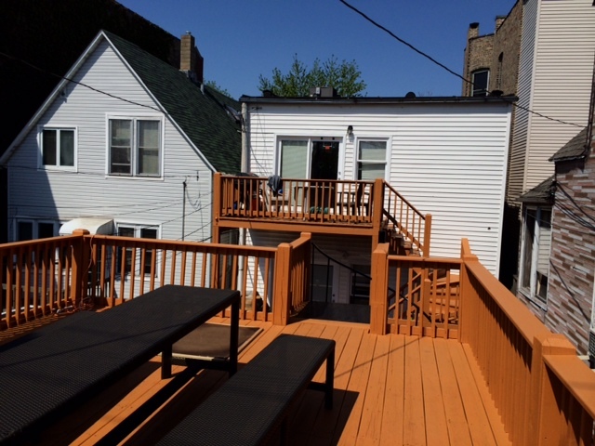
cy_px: 223
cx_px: 298
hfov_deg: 60.0
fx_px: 516
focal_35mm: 30
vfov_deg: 46.8
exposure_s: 1/5128
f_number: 2.2
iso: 40
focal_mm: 4.12
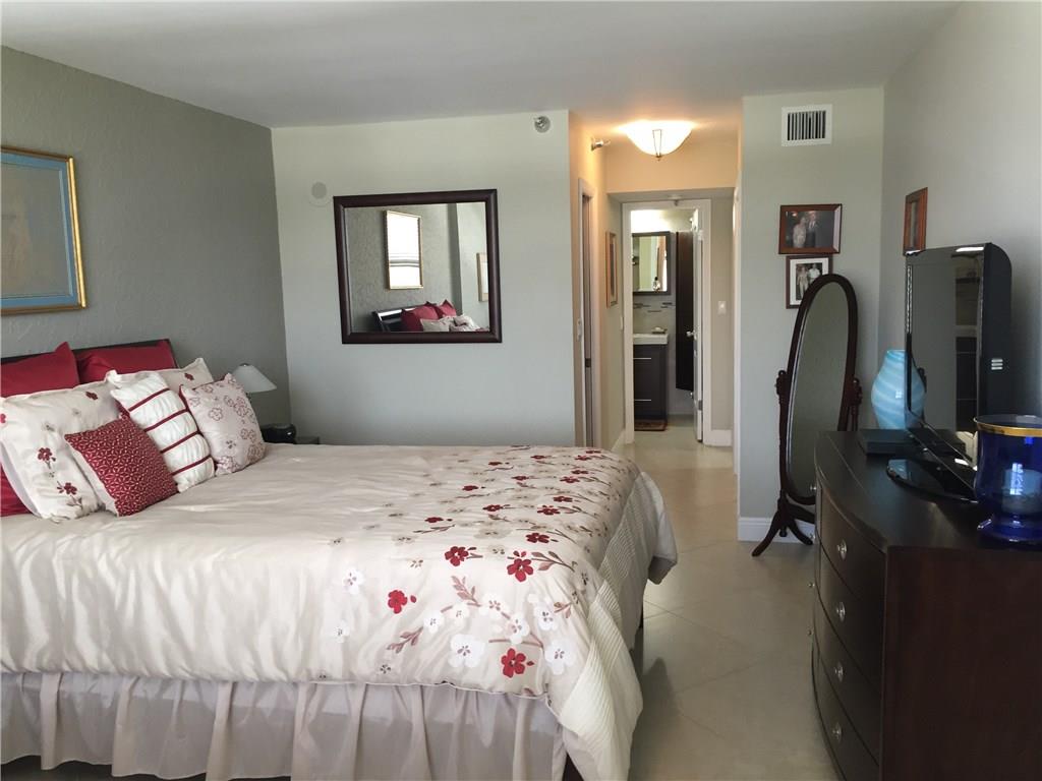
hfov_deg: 61.7
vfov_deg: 48.2
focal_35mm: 29
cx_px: 521
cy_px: 390
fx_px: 873
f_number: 2.2
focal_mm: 4.15
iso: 64
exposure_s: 1/30
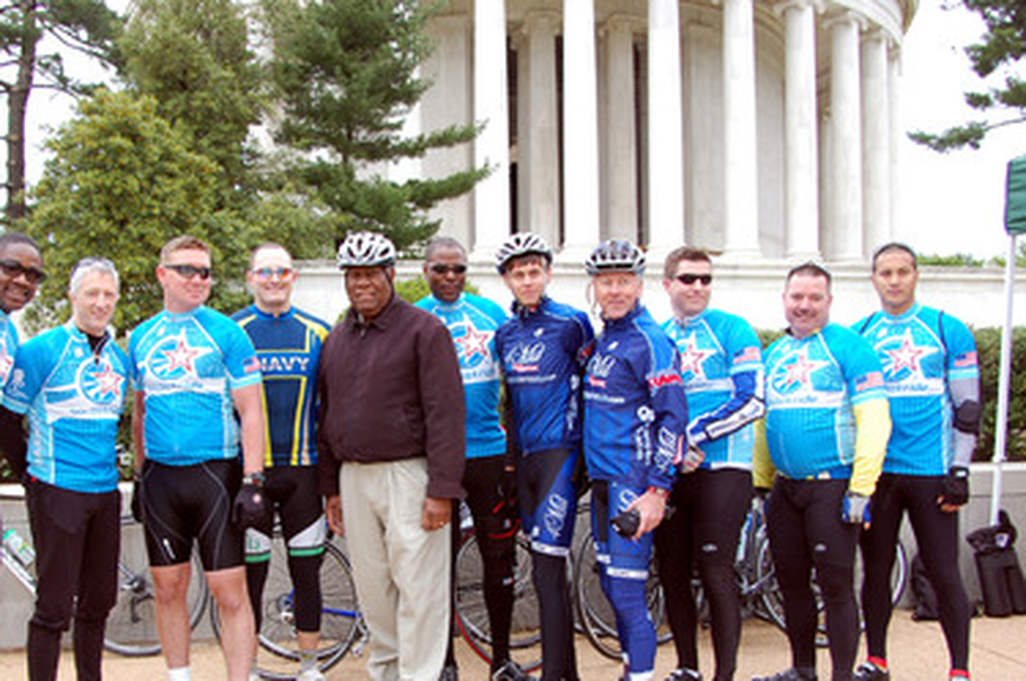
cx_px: 397
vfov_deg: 33.1
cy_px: 443
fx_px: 1139
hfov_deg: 48.1
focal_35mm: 40
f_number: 5.6
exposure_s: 1/125
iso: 200
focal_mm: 20
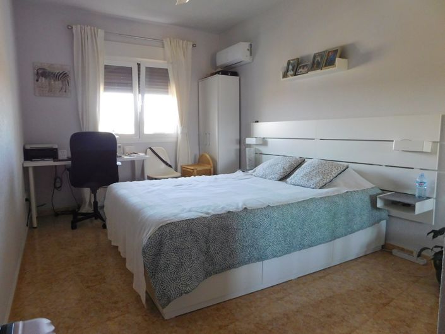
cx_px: 222
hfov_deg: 73.9
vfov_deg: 58.9
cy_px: 167
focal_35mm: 23
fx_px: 296
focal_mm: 4
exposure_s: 1/30
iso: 200
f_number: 3
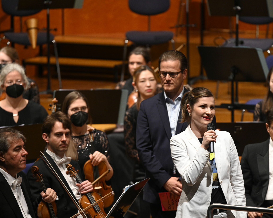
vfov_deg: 3.9
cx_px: 163
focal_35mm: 393
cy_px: 120
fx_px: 3176
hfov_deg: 4.9
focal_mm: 300
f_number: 4.5
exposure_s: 1/200
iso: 2500
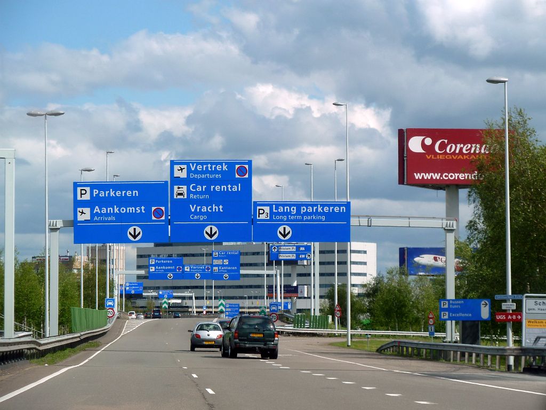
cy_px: 205
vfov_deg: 11.6
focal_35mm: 128
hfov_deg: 15.4
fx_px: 2019
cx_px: 273
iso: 80
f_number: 4.4
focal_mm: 21
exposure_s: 1/400
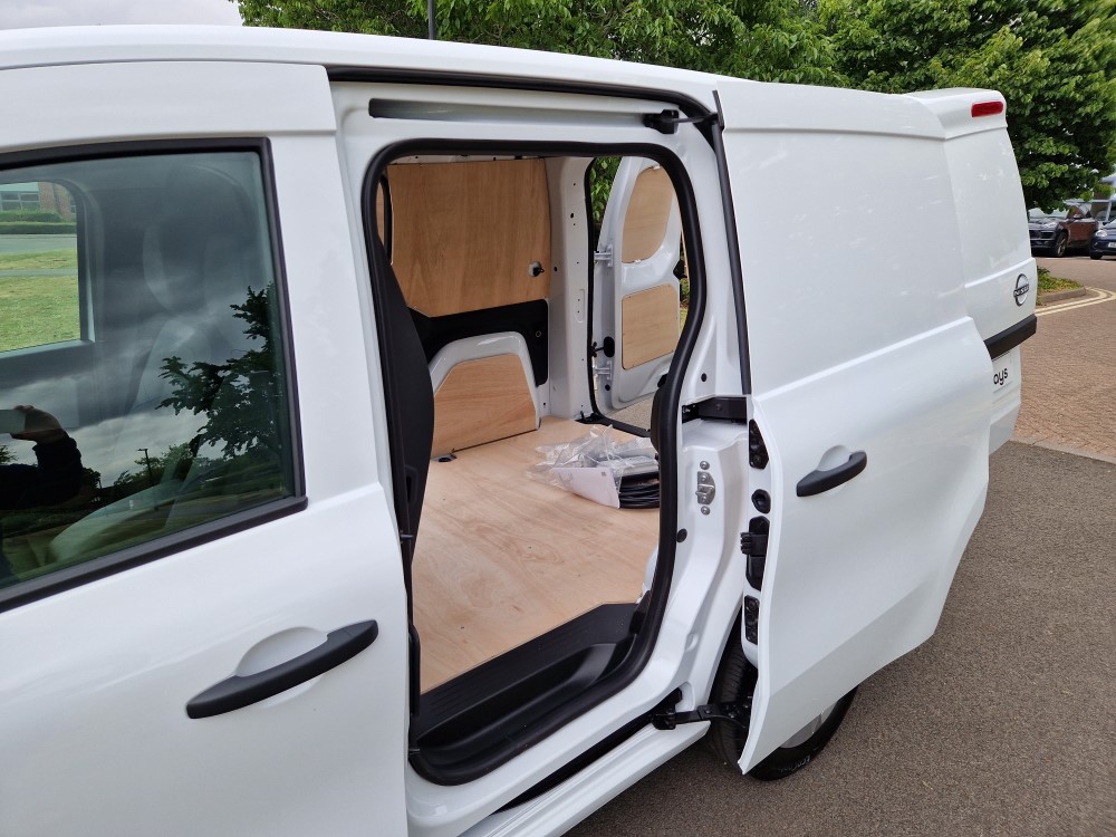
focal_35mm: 23
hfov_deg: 73.9
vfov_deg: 58.9
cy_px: 418
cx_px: 558
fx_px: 742
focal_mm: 5.4
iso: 50
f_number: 1.8
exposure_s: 1/920
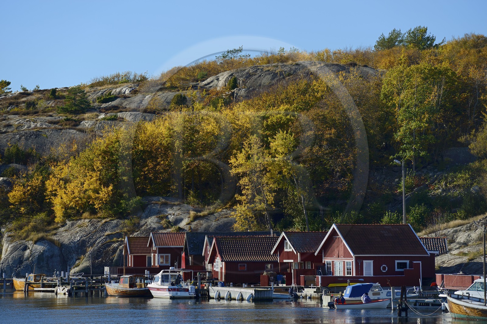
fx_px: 2703
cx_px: 244
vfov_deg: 6.9
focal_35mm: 200
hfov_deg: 10.3
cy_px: 162
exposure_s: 1/400
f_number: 7.1
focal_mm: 200
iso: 200
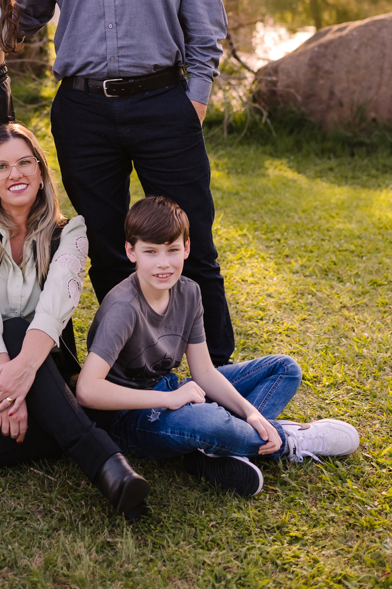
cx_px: 81
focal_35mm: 71
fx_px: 1160
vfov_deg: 27.0
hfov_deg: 19.0
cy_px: 9
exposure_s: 1/1000
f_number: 2.8
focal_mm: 35
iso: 400
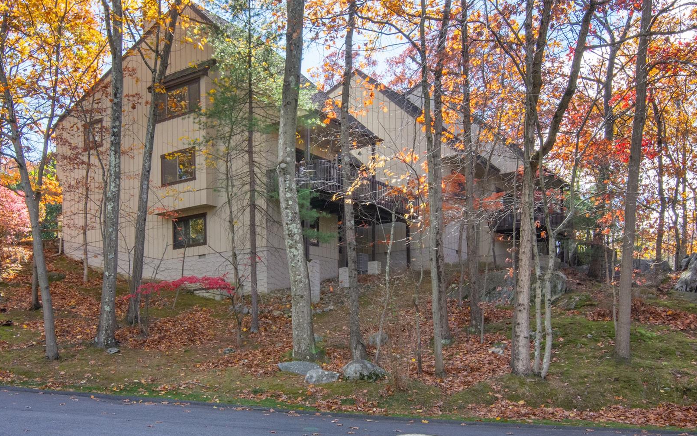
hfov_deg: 55.2
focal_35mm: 35
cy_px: 210
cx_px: 309
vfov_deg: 36.3
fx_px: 665
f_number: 11
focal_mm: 18
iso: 800
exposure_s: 1/200
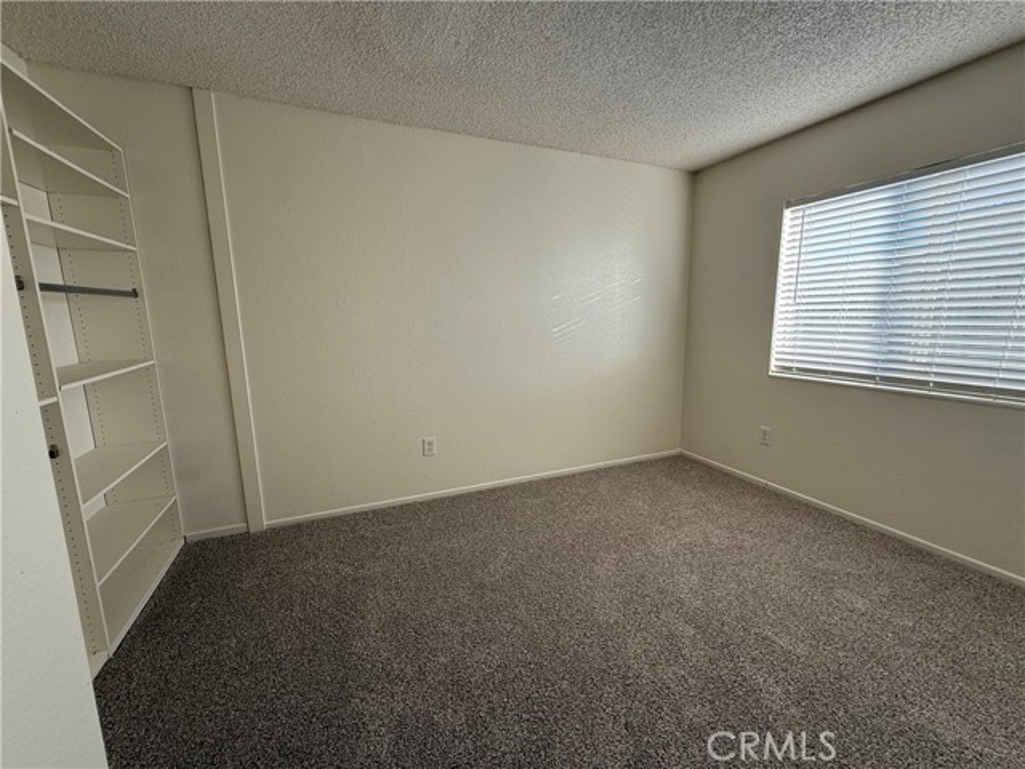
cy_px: 384
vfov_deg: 85.7
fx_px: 415
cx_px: 512
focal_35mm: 14
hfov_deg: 102.1
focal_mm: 2.22
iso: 50
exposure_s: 1/99
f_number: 2.2
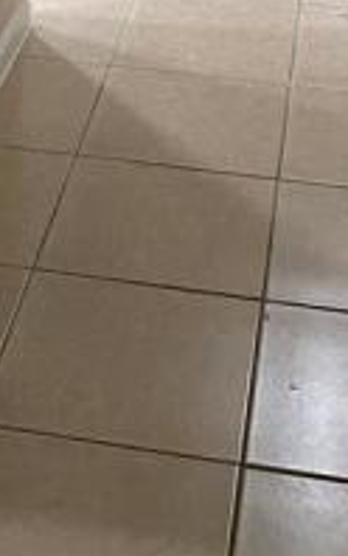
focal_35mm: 100
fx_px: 1515
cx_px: 62
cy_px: -452
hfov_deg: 13.0
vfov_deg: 17.0
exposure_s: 1/60
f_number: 1.8
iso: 160
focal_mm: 4.25
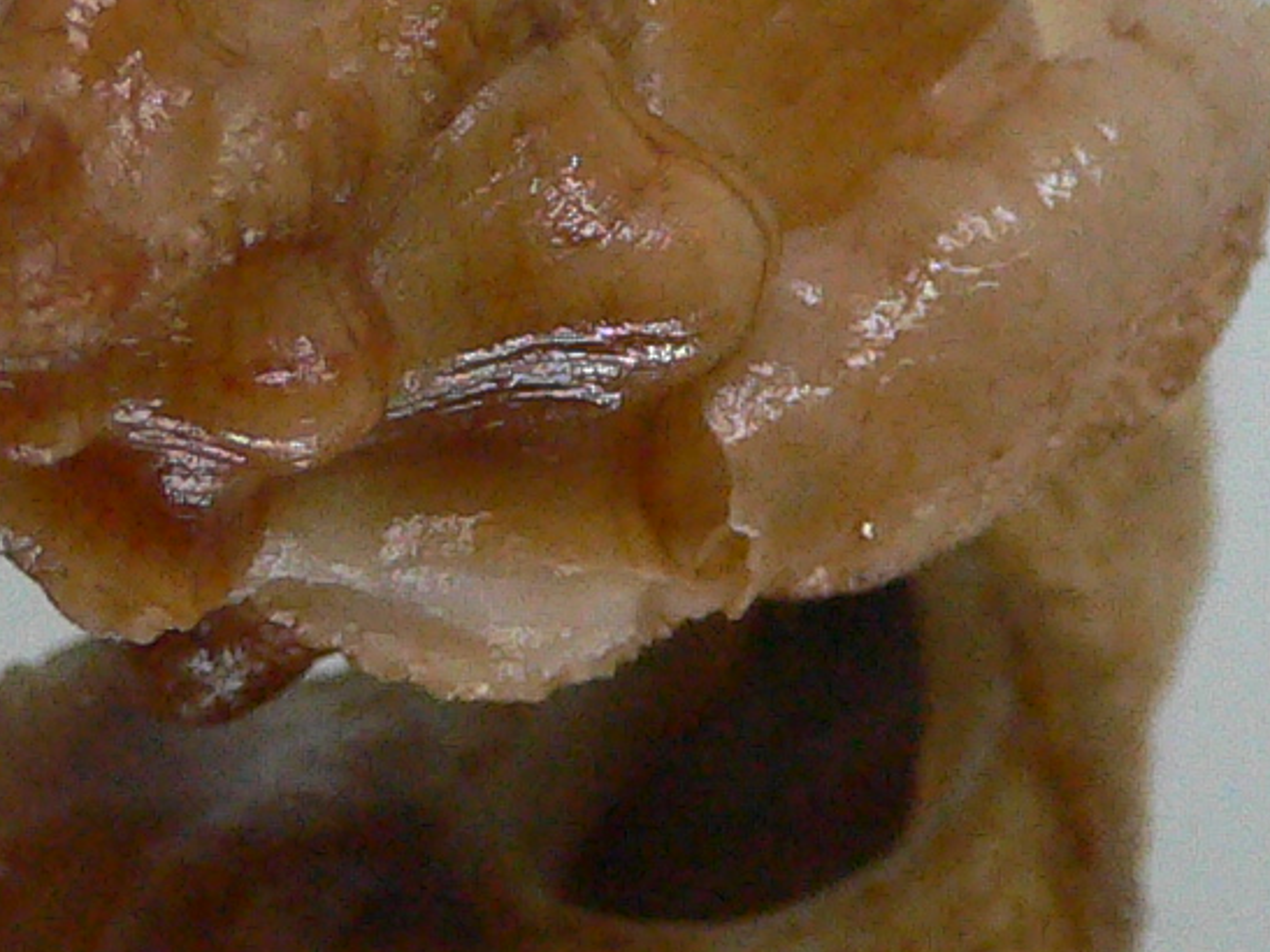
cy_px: 267
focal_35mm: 129
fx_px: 4732
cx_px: 518
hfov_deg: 15.3
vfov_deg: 11.5
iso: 200
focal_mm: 4.6
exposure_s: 1/50
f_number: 2.8
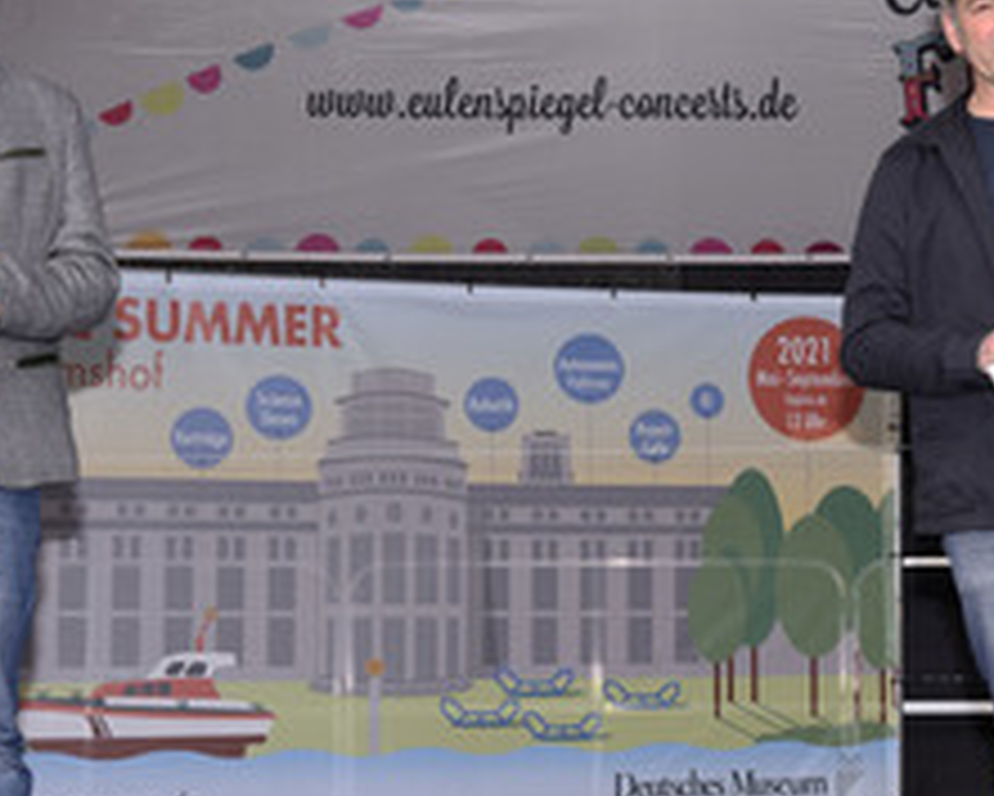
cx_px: 551
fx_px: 2590
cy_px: 450
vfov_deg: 17.5
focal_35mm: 88
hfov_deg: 21.7
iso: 125
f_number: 6.3
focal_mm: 46
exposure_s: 1/160
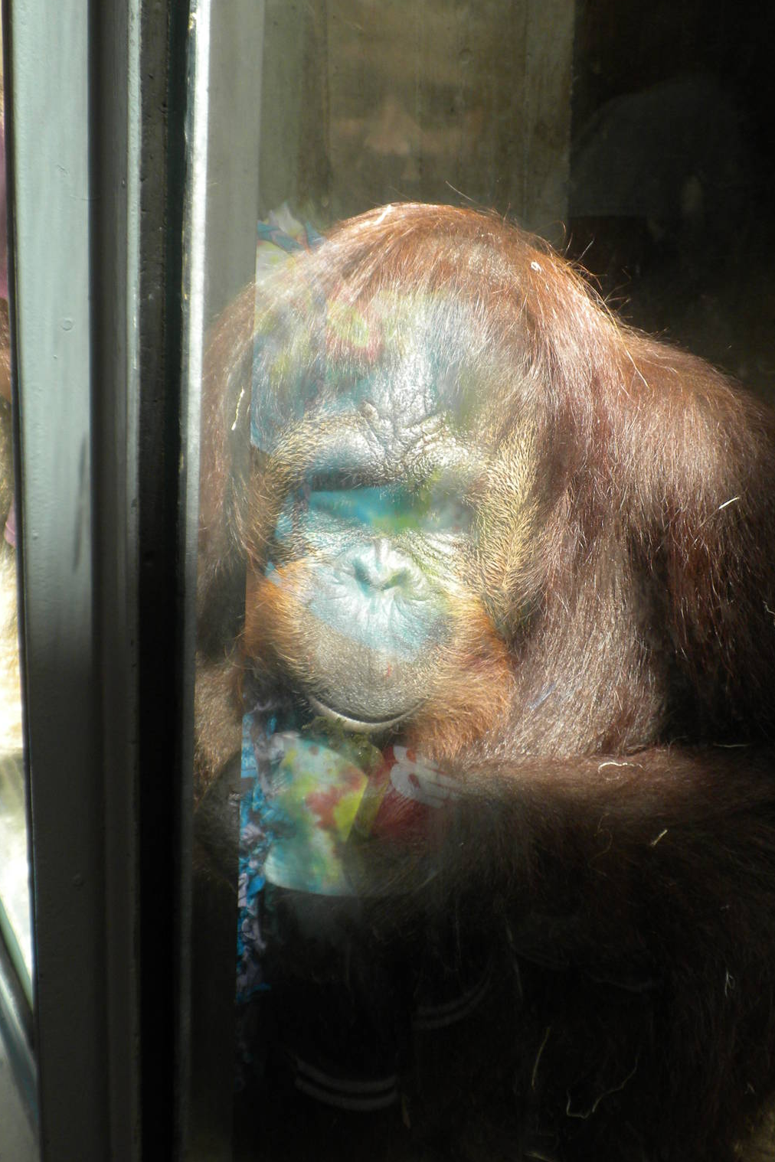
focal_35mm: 57
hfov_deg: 23.7
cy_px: 588
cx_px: 456
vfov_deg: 35.1
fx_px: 1840
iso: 92
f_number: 4.3
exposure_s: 1/60.5
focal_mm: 9.1
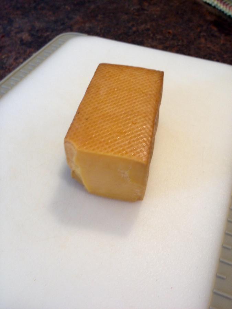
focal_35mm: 35
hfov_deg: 40.7
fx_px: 313
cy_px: 154
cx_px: 116
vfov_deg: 52.6
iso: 80
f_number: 2.4
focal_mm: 4.28
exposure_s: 1/20
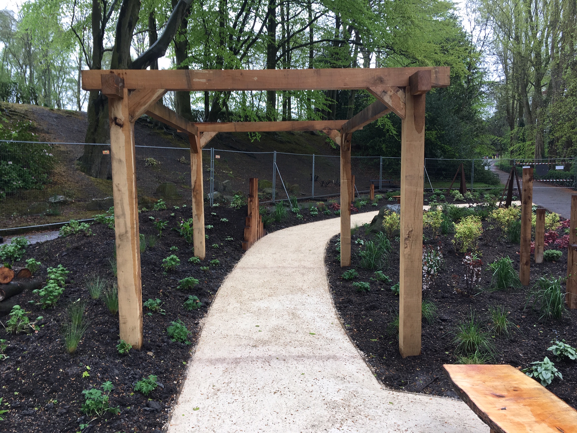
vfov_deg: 48.2
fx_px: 483
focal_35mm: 29
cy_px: 216
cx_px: 288
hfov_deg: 61.7
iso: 25
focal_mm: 4.15
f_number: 2.2
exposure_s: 1/100
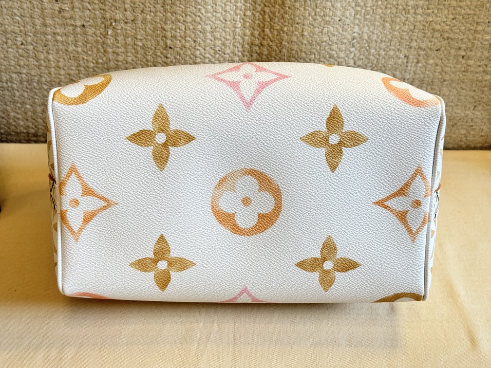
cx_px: 246
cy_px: 184
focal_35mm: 48
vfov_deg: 30.3
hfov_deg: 39.7
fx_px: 681
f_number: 1.78
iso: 64
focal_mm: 6.76
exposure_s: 1/50
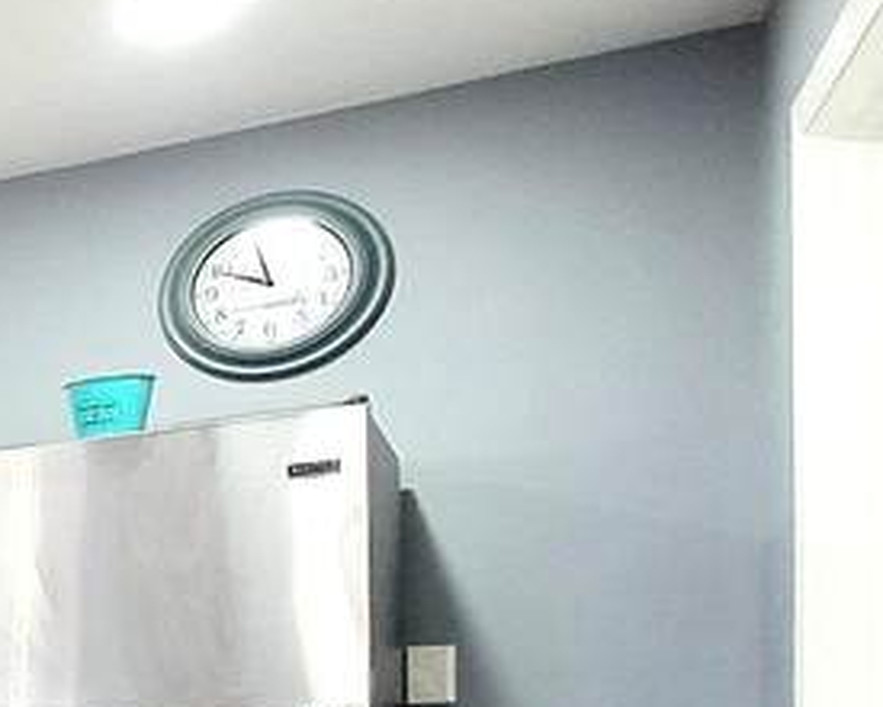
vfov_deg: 24.0
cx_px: -1095
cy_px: 800
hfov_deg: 16.7
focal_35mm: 59
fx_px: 1542
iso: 200
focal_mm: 2.2
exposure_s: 1/60.2
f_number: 2.2
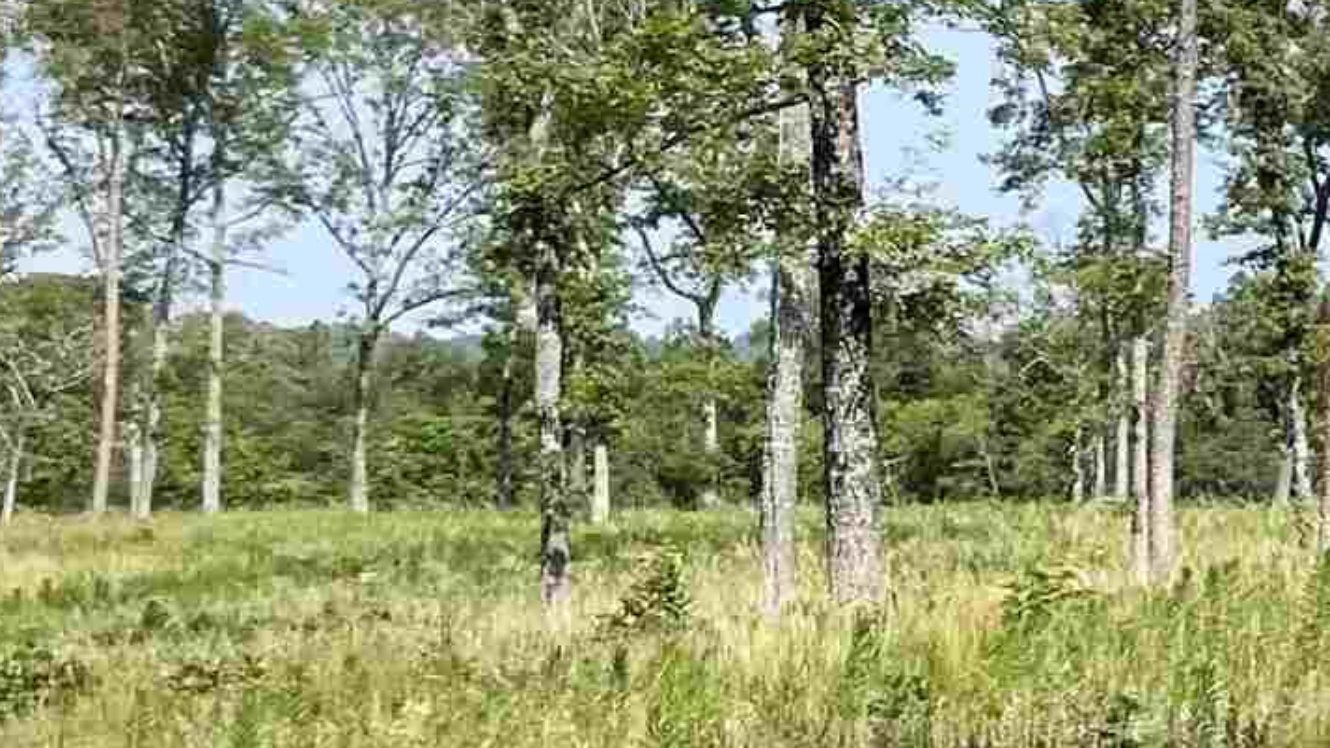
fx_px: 4302
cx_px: 2630
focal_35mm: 122
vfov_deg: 9.9
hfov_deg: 14.6
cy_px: 392
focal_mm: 4.2
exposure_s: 1/2564
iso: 32
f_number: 1.6
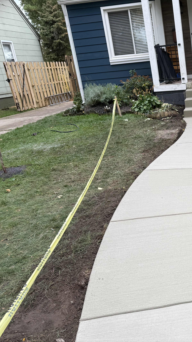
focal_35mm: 35
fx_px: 317
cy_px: 171
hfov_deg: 30.7
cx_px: 203
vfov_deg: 56.6
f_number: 1.78
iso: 64
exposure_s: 1/243
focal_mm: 6.76
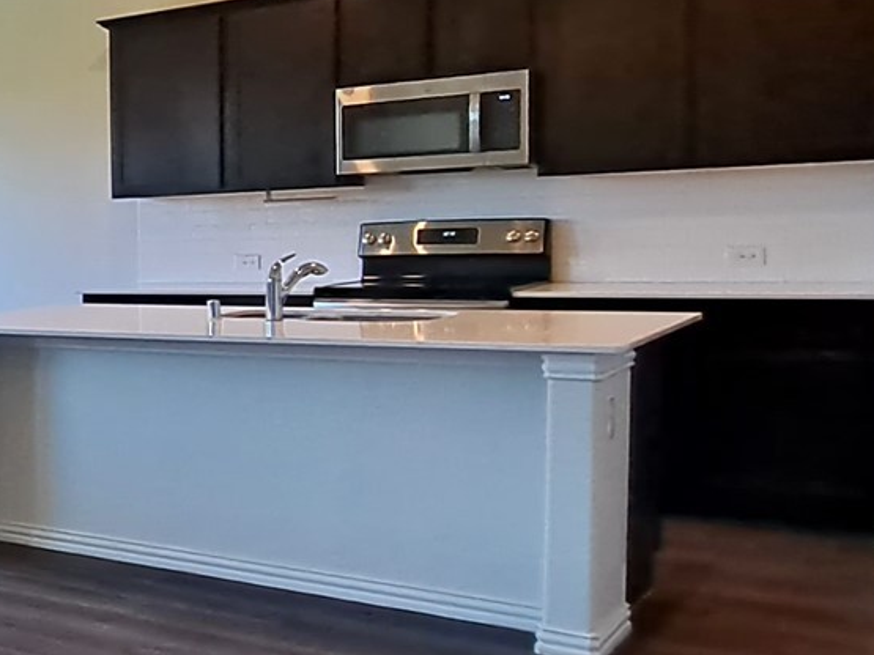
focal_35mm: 48
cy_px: 331
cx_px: -413
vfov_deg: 30.3
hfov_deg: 27.9
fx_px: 1212
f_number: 2.2
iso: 80
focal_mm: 1.74
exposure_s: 1/120
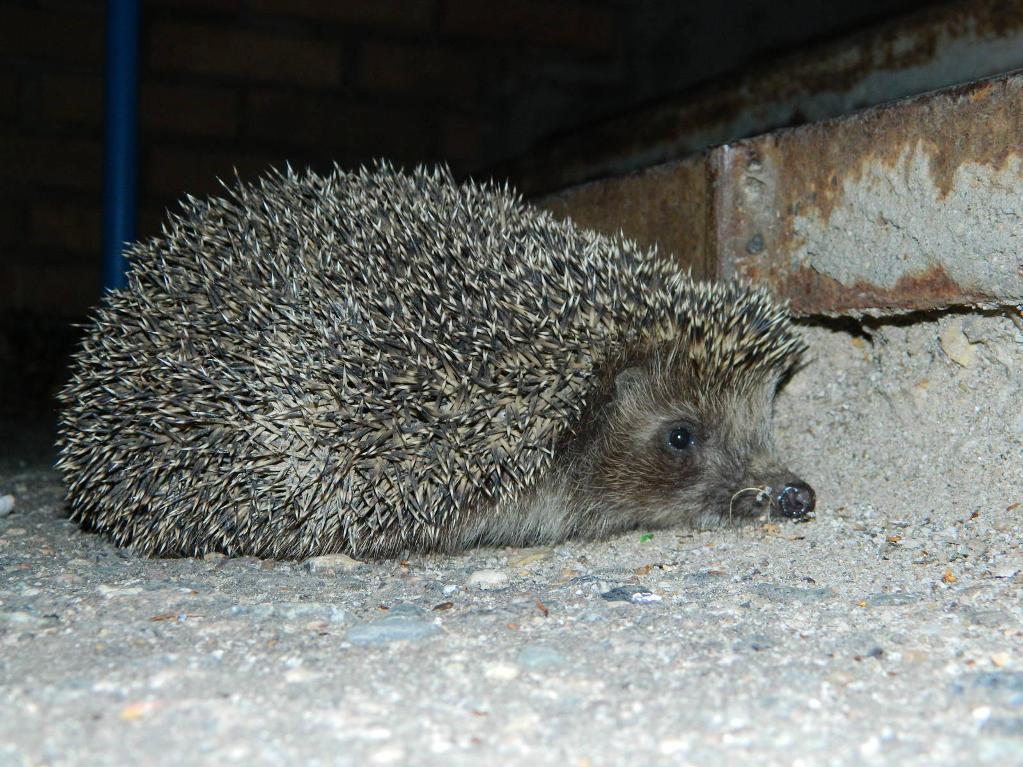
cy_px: 384
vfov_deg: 25.7
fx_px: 1685
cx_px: 512
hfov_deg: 33.8
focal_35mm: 57
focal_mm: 10.2
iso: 200
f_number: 3.8
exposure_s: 1/30
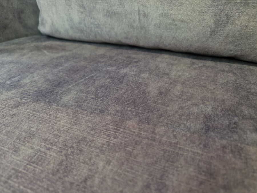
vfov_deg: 58.9
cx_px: 128
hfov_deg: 73.9
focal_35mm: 23
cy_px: 96
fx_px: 171
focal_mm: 5.4
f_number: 1.8
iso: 50
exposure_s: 1/237
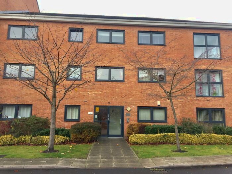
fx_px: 194
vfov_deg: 48.2
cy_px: 87
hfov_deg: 61.7
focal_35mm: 29
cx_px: 116
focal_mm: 4.15
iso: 32
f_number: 2.2
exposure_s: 1/377
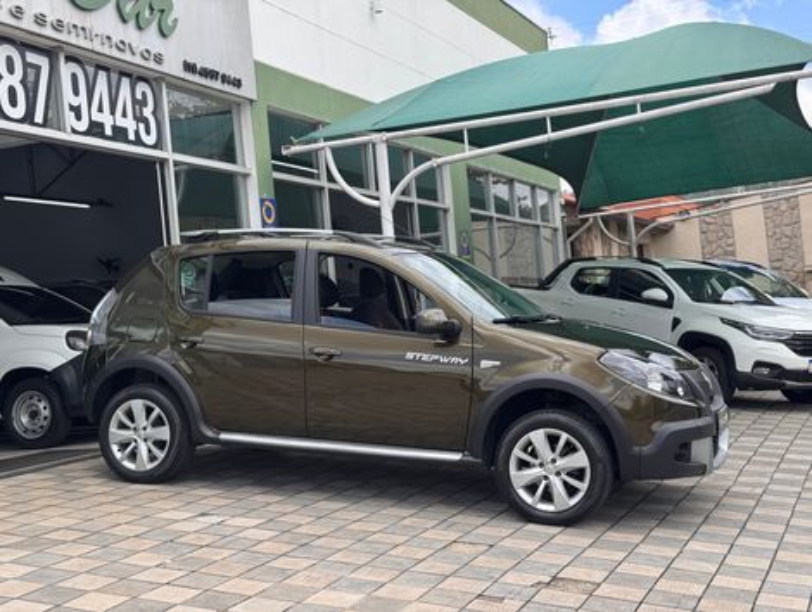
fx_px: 1128
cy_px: 306
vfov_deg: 30.3
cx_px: 406
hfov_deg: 39.6
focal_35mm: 48
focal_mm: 6.76
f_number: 1.78
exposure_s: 1/1681
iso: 64
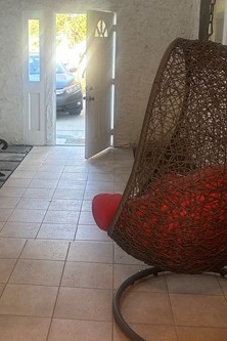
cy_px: 126
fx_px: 454
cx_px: 81
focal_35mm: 48
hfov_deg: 27.9
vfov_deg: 40.8
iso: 250
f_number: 1.78
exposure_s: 1/60
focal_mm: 6.86
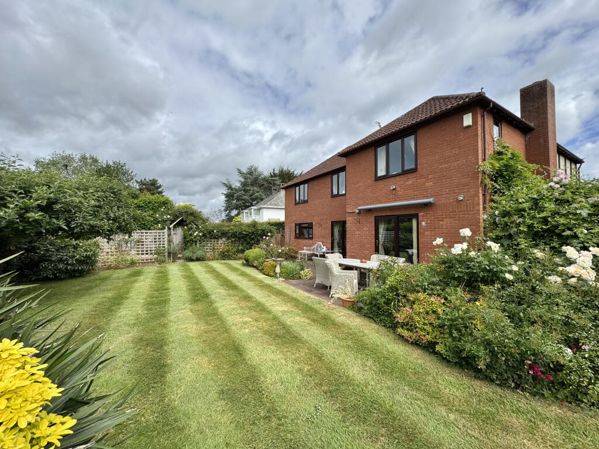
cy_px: 224
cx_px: 300
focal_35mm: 14
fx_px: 242
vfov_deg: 85.7
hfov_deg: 102.1
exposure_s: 1/1976
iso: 50
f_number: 2.2
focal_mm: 2.22
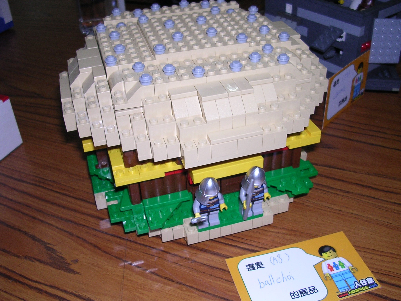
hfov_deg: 49.0
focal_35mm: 38
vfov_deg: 37.7
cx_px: 200
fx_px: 440
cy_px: 150
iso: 100
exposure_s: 1/60.1
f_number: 2.8
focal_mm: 5.8
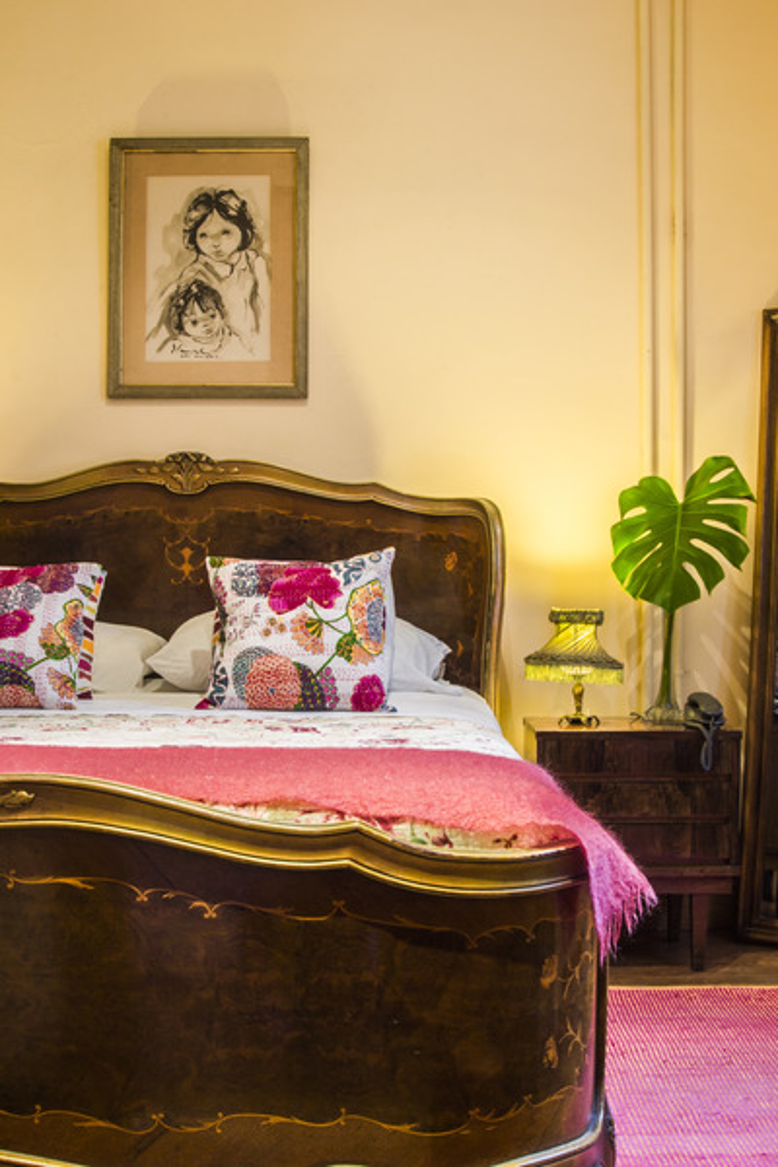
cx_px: 389
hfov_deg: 31.9
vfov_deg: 46.4
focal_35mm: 42
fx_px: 1361
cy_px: 584
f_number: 18
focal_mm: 28
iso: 100
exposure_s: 6
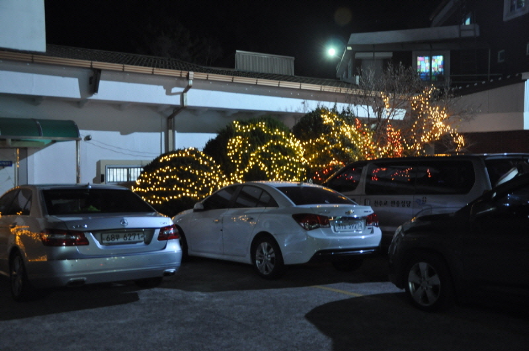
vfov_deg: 31.8
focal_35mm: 42
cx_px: 264
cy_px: 176
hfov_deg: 46.5
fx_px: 616
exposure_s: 1/8
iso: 1100
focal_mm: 28
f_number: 4
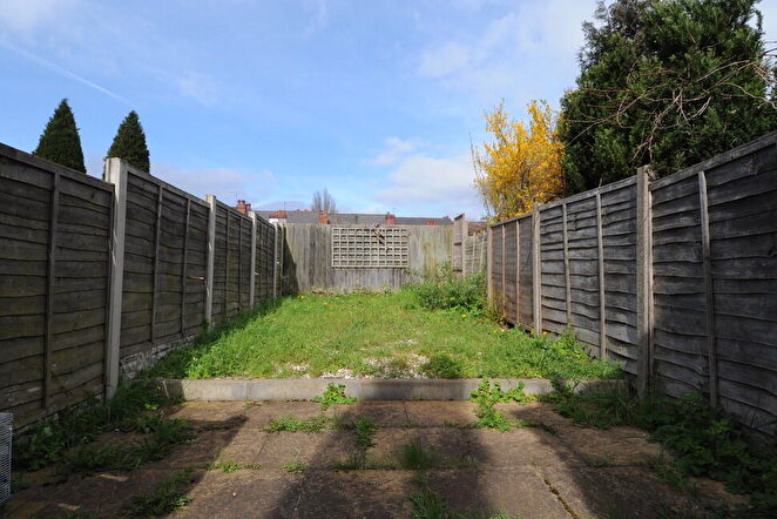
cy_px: 247
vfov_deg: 64.6
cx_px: 372
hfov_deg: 86.8
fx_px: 410
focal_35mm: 19
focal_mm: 12
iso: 400
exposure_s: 1/250
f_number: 16
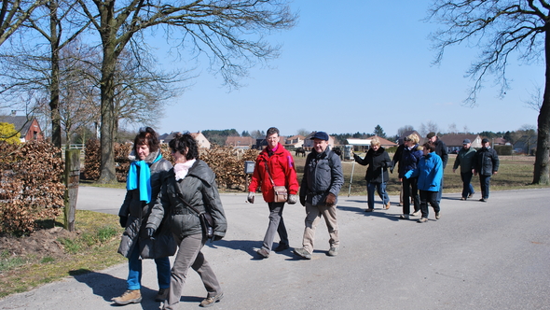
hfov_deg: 61.0
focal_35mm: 32
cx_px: 274
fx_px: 467
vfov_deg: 36.6
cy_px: 182
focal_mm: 20
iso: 100
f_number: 7.1
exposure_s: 1/200
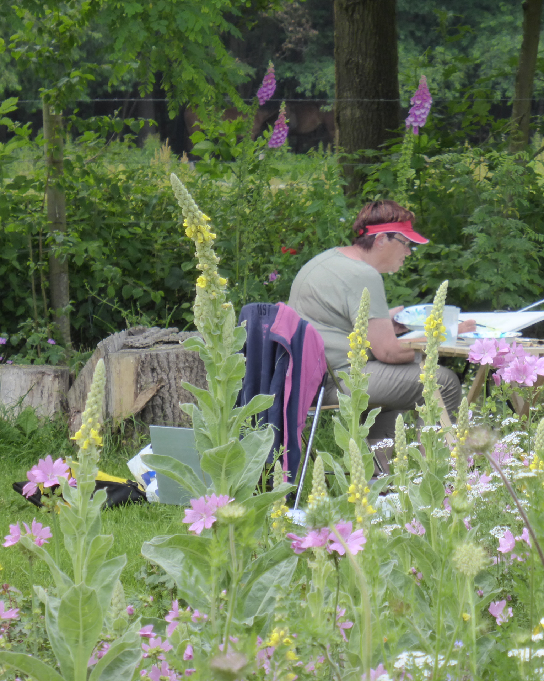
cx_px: 426
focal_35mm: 269
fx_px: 5414
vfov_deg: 7.2
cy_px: 340
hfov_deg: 5.7
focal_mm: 33.3
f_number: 5.5
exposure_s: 1/200
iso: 200
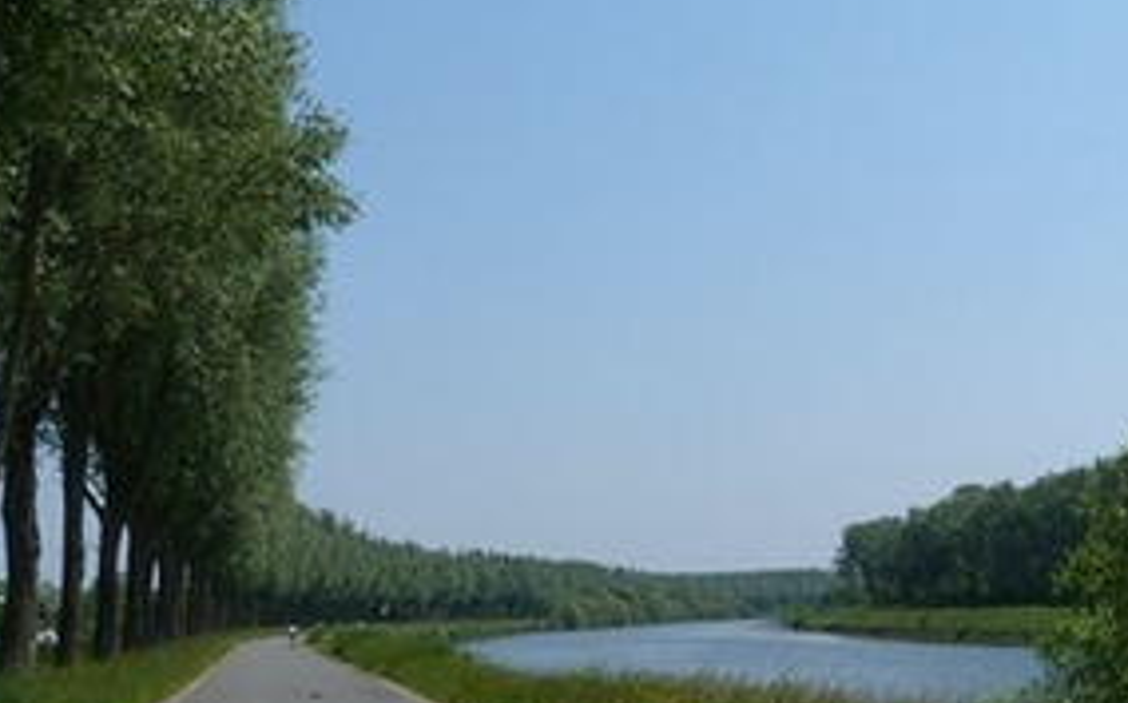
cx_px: 560
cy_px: 417
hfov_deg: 36.3
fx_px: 1720
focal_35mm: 56
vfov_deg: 23.1
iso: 80
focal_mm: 4.5
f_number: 5.6
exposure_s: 1/500
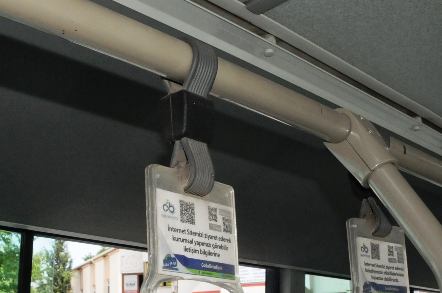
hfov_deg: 35.4
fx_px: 675
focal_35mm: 55
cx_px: 104
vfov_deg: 24.4
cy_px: 209
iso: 1000
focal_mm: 18
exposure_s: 1/250
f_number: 14
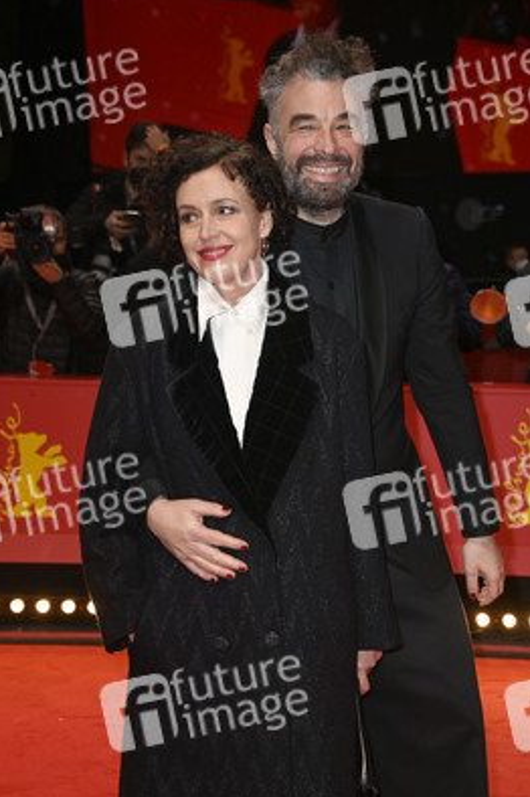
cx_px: 263
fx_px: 1460
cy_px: 401
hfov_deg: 20.6
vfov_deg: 30.5
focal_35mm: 66
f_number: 5.6
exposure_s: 1/160
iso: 640
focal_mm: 65
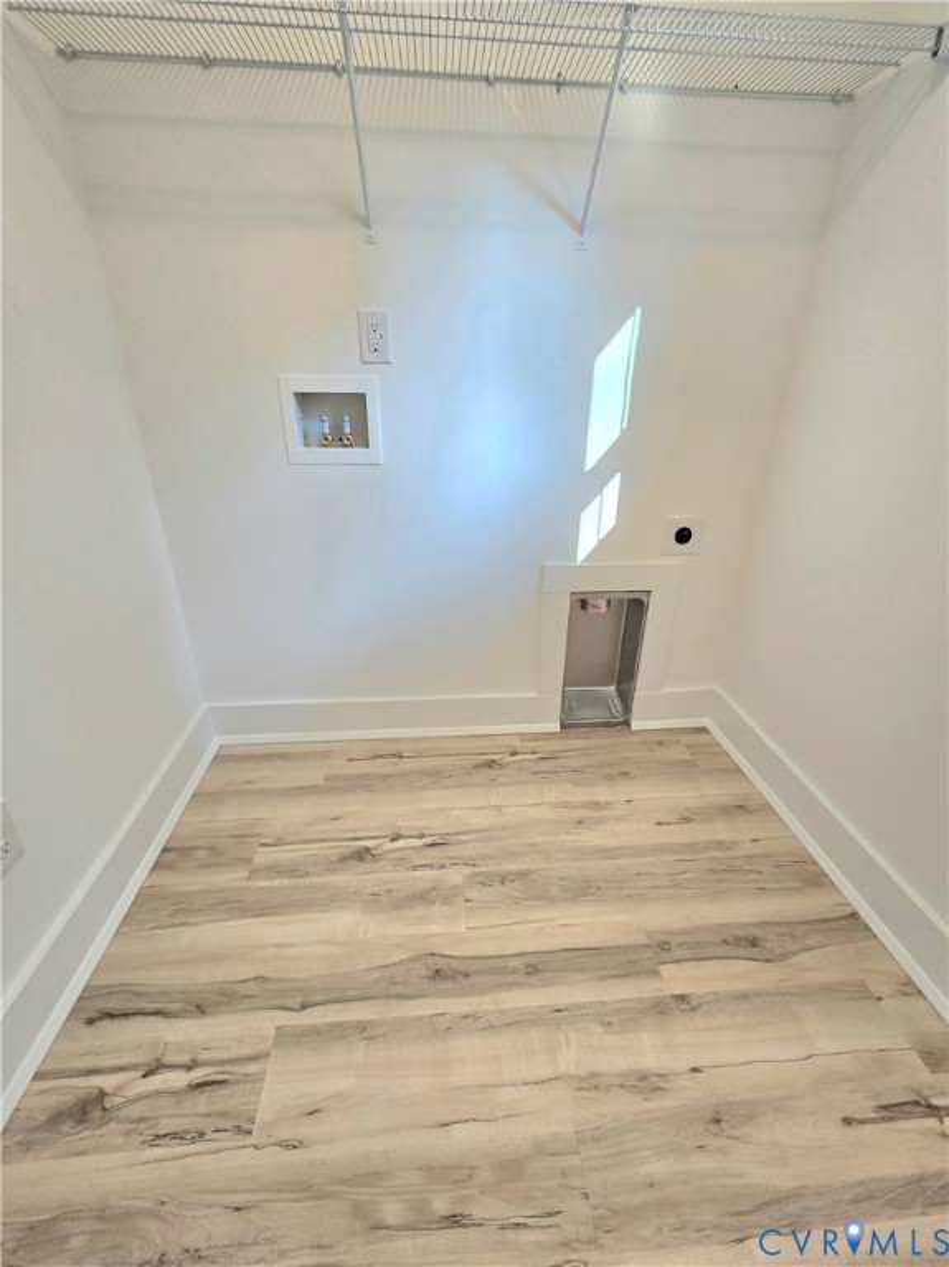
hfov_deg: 89.9
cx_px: 474
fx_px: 476
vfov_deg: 106.2
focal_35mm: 13
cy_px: 634
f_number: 2.2
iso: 80
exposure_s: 1/60.2
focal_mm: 2.2
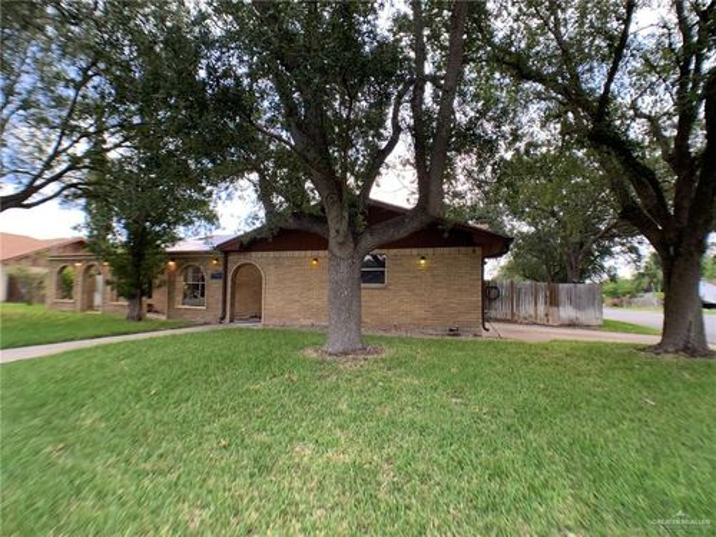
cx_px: 358
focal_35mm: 26
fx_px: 538
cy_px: 268
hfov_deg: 67.3
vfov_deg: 53.1
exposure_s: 1/212
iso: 25
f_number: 1.8
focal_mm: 4.25
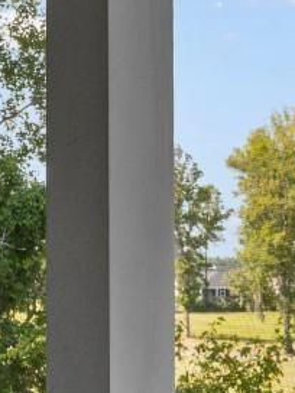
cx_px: 220
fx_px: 977
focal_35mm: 86
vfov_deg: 22.6
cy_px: 290
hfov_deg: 17.1
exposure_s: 1/160
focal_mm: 10
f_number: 6.3
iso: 100
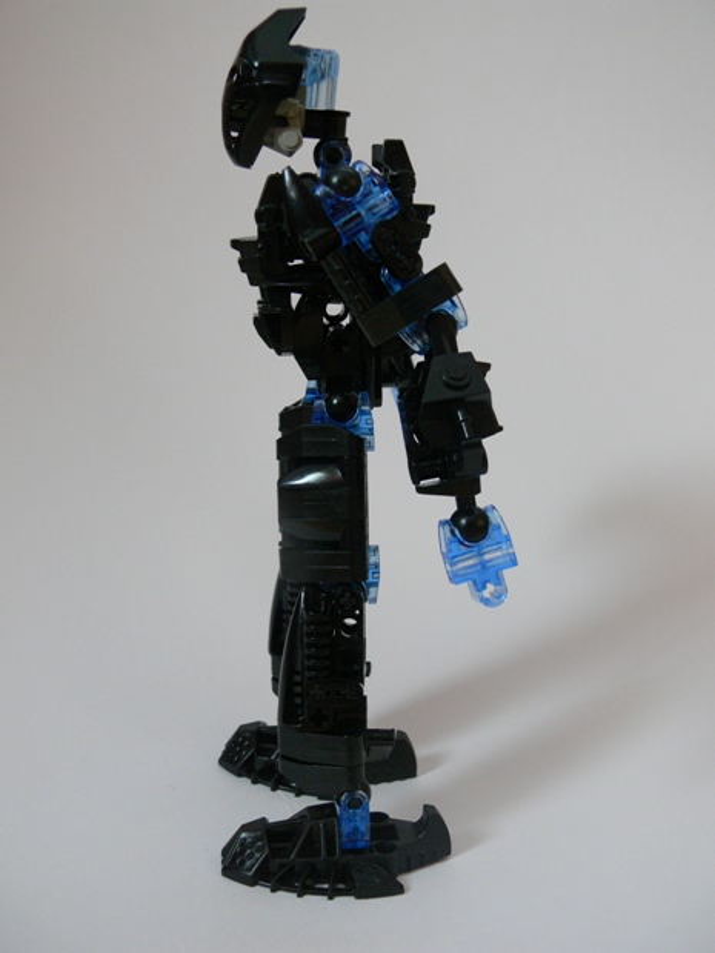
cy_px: 476
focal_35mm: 39
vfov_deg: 47.9
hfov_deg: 36.8
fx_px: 1074
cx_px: 358
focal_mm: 8.3
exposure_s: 1/30
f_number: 2.8
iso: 160
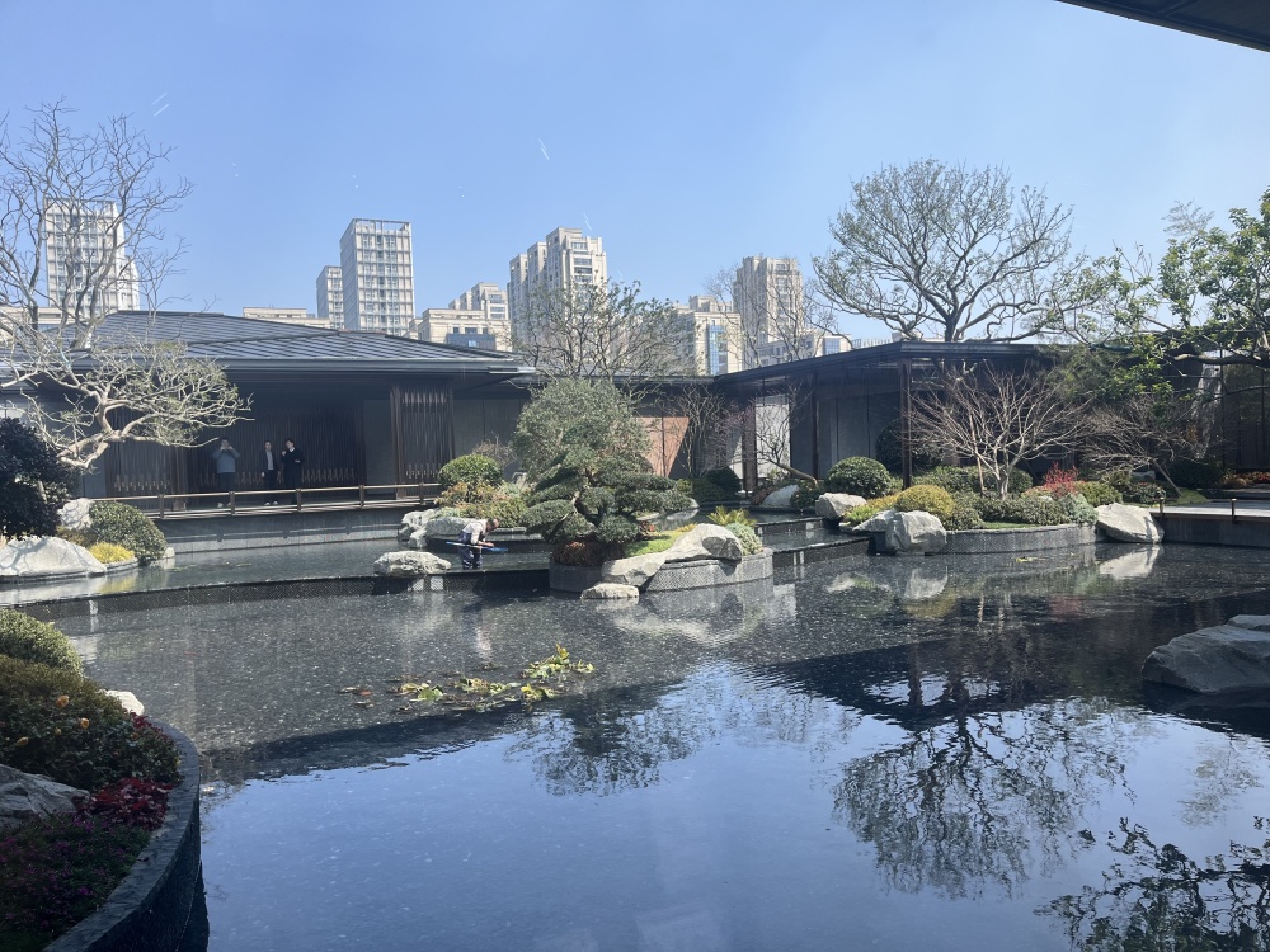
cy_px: 476
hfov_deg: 67.3
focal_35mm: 26
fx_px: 954
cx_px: 635
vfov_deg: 53.1
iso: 50
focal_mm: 5.1
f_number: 1.6
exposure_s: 1/906
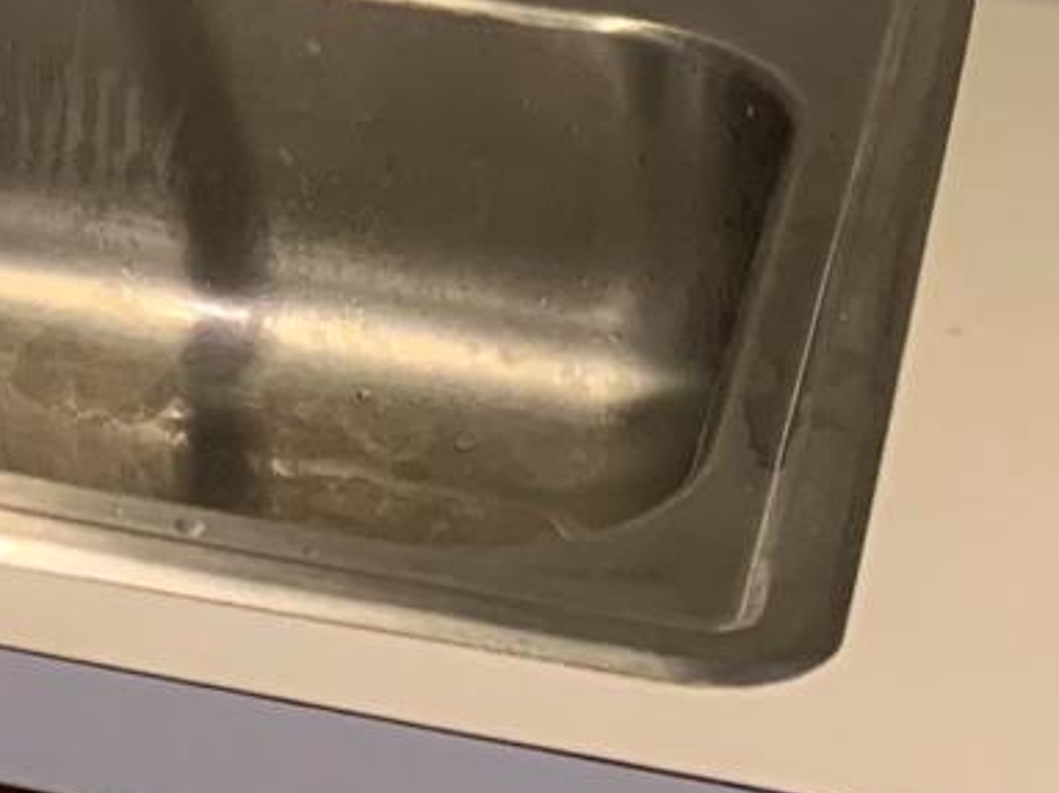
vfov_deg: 9.5
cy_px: -1072
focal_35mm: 139
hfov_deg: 13.7
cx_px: -321
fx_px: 4251
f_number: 1.8
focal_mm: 4.25
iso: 250
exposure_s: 1/60
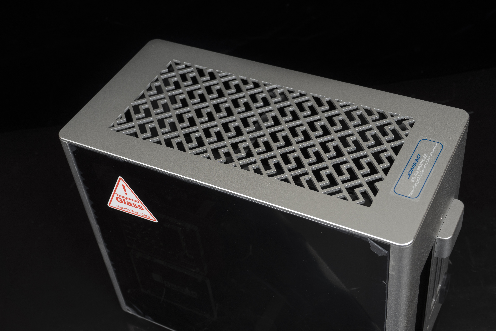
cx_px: 248
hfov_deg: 39.6
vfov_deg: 27.0
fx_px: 689
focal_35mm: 50
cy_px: 166
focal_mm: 50
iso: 100
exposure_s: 1/100
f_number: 10
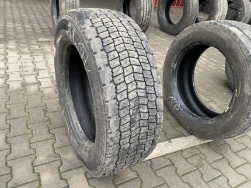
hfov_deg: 67.3
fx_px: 189
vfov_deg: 53.1
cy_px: 94
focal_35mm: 26
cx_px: 126
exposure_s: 1/86
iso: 125
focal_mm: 4.25
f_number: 1.8
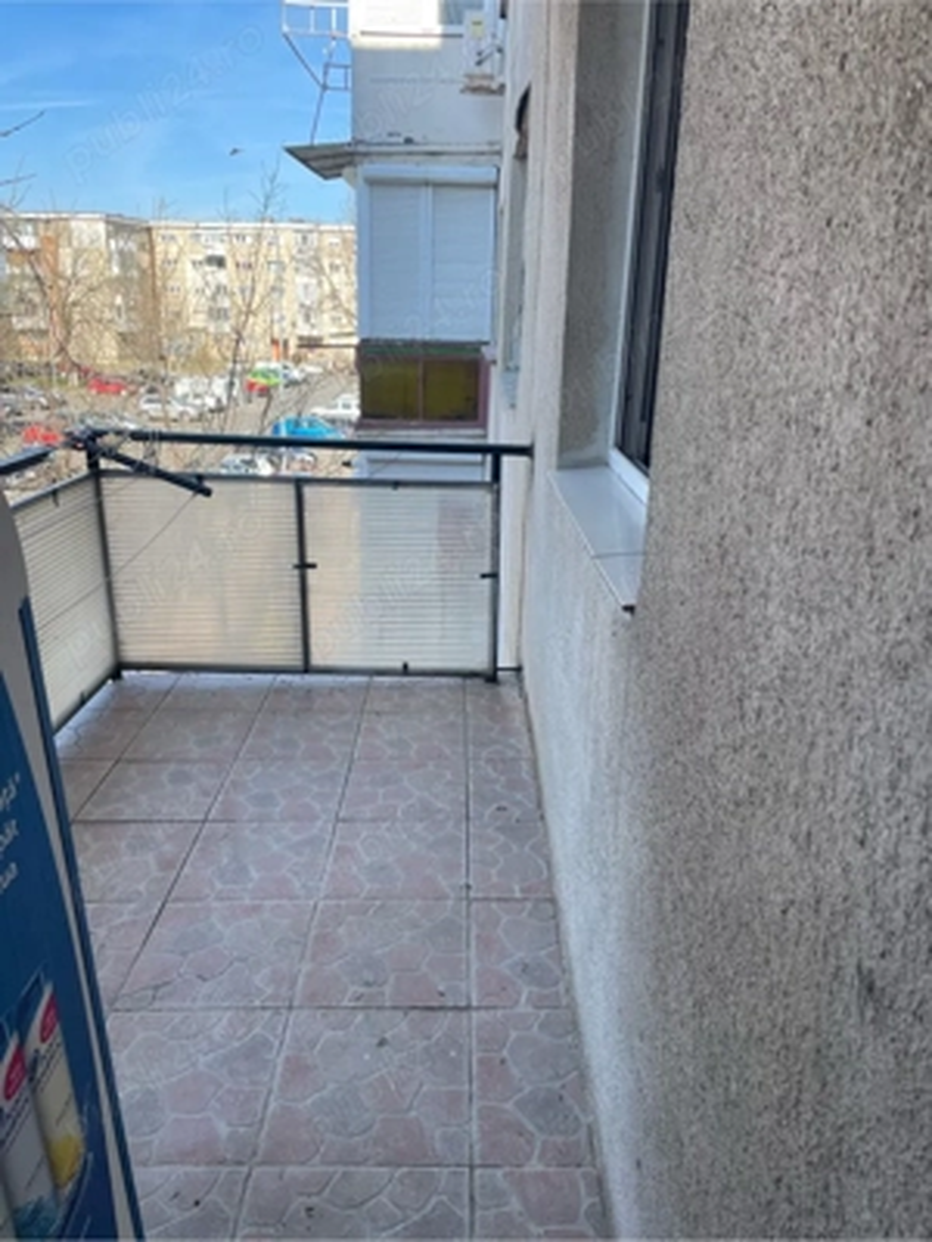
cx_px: 466
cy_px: 621
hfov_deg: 53.1
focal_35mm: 26
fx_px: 933
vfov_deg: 67.3
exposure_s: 1/739
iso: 32
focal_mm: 4.2
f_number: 1.6
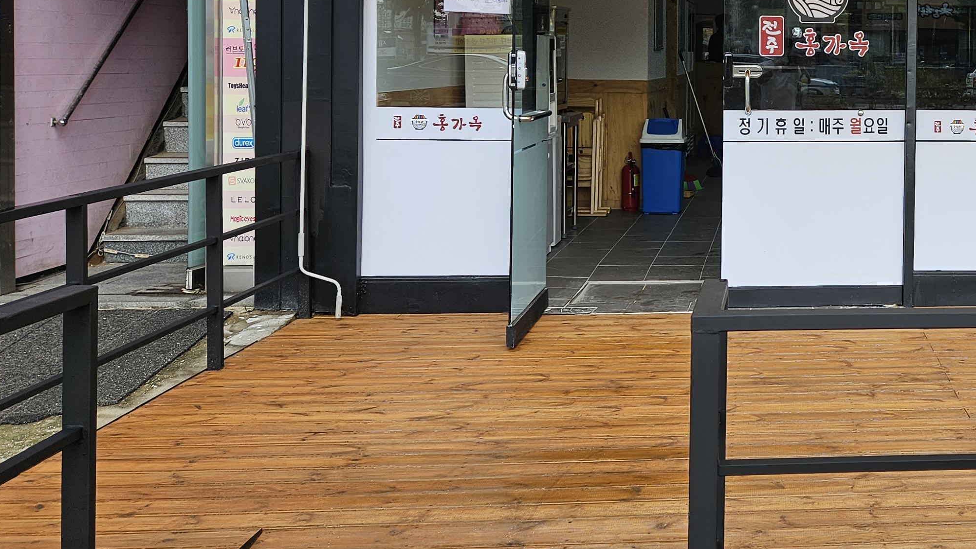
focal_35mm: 50
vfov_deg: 23.5
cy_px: 92
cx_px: 924
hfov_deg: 37.8
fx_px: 1294
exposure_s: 1/989
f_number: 1.8
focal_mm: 5.4
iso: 25
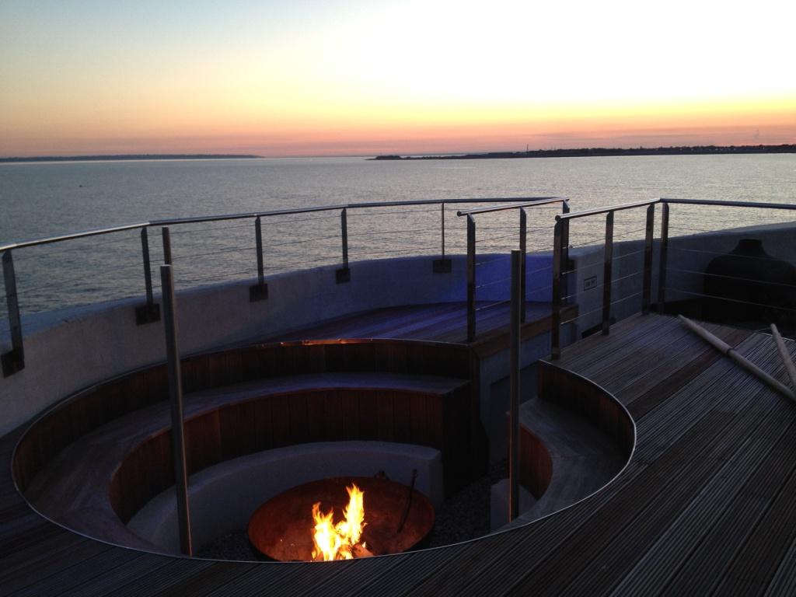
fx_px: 805
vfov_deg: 40.7
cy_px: 298
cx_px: 398
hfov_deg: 52.6
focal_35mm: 35
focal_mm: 4.28
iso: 100
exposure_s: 1/20
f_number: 2.4
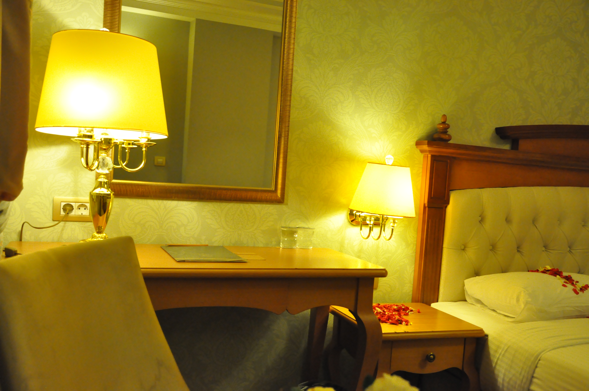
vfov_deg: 36.8
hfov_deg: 53.2
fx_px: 588
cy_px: 196
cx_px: 294
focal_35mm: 36
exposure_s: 1/40
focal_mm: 24
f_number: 6.3
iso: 2500
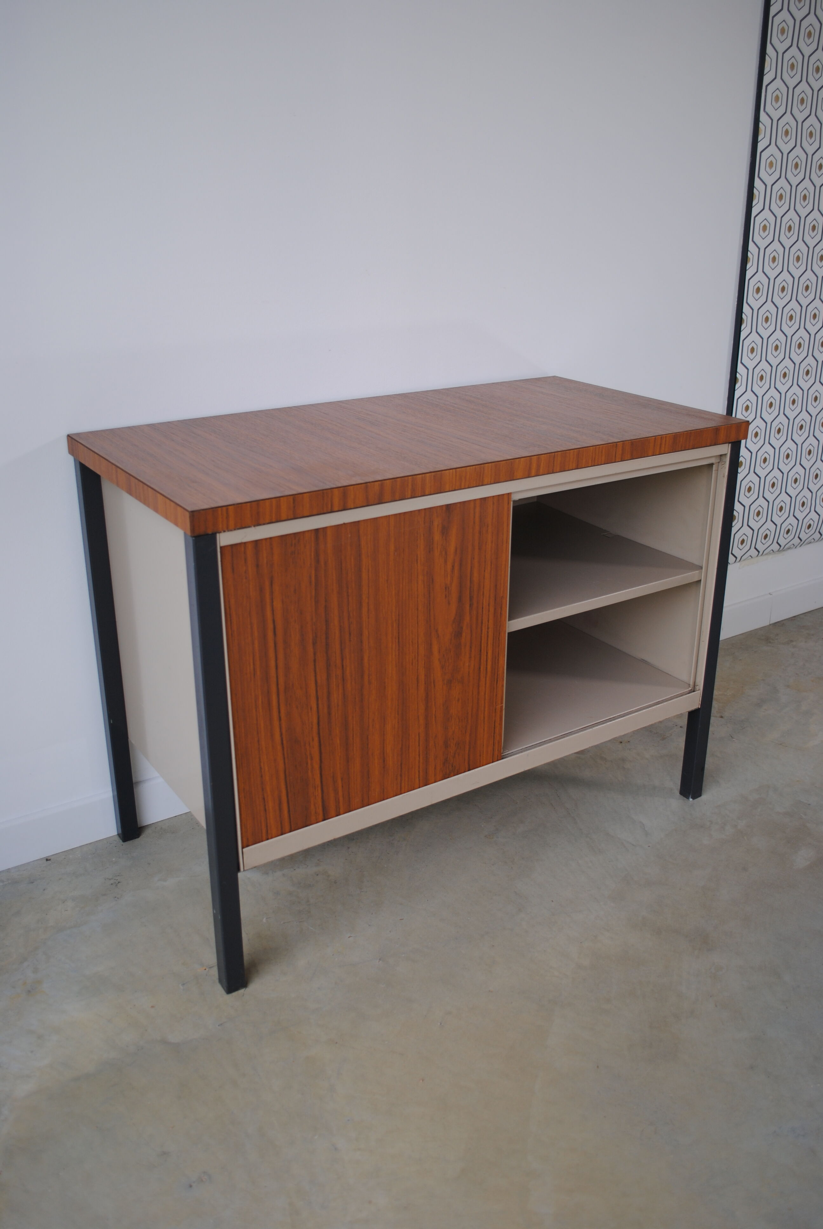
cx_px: 412
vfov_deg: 61.9
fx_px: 1026
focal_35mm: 30
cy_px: 614
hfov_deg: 43.7
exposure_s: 1/80
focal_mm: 20
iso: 100
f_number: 3.8
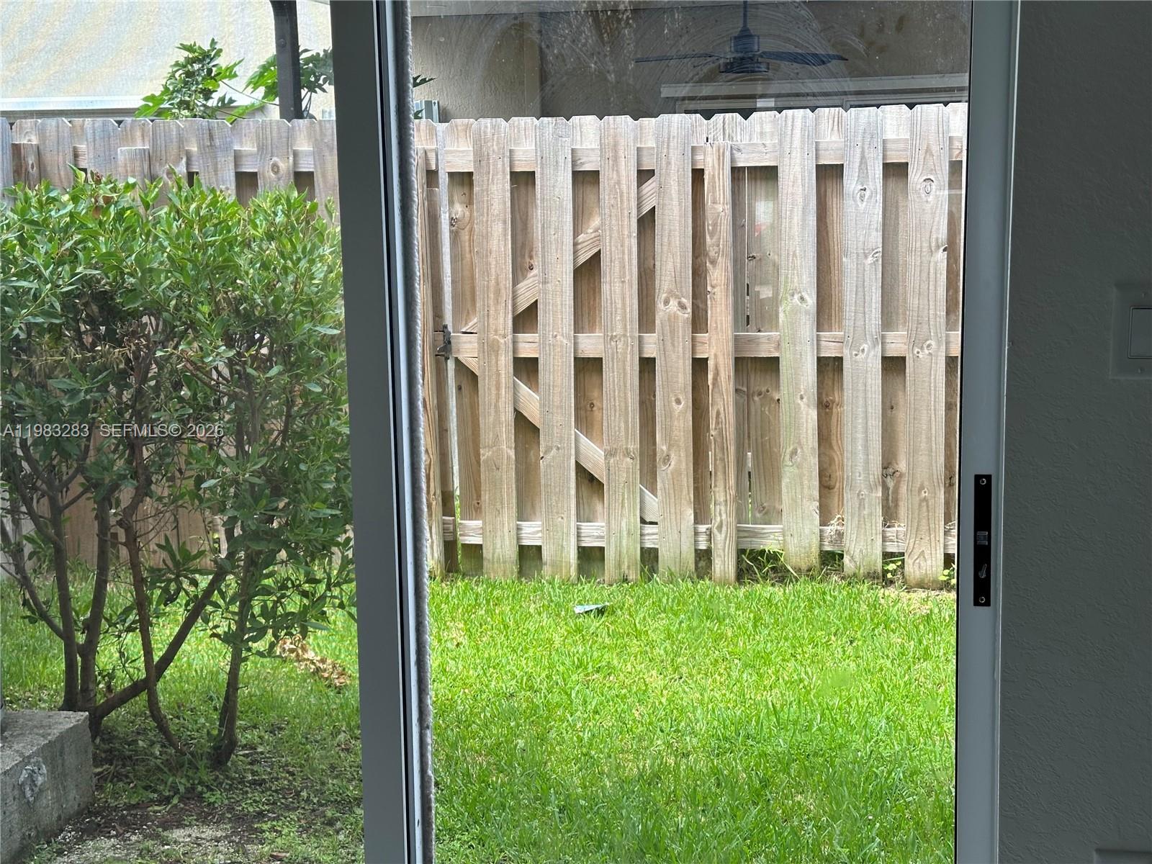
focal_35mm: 48
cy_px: 432
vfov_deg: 30.3
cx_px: 576
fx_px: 1597
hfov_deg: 39.7
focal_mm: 6.86
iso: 64
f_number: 1.78
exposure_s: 1/315
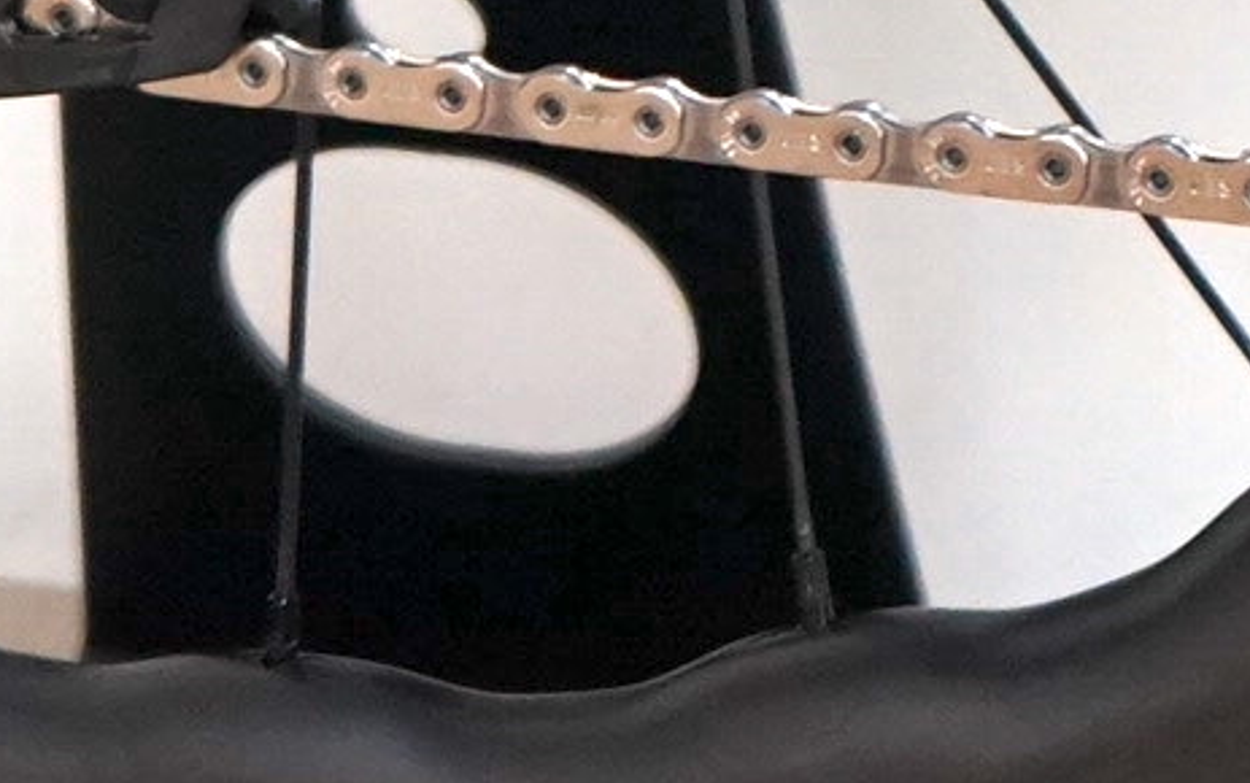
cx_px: 1822
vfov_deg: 4.6
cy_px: -1739
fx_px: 9238
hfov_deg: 7.6
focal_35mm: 271
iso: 1600
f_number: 4.5
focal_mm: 41
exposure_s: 1/160
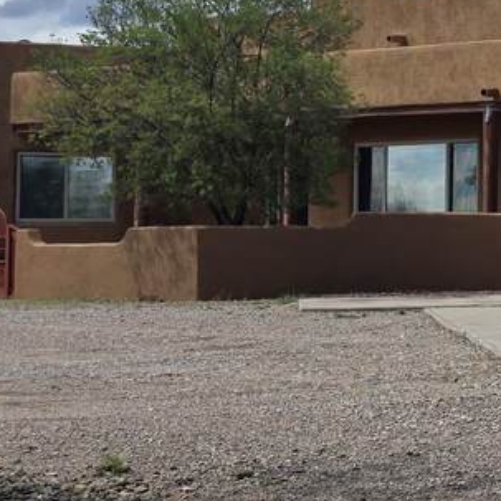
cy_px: 192
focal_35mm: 86
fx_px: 1408
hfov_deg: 16.9
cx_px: 880
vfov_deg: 20.1
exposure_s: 1/1108
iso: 12
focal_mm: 6.3
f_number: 1.7
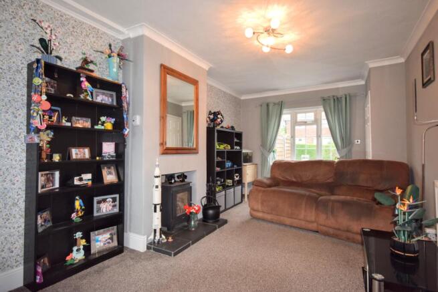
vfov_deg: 67.4
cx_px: 219
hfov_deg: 90.0
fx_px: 219
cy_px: 146
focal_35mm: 18
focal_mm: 12
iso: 800
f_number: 4.5
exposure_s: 1/80
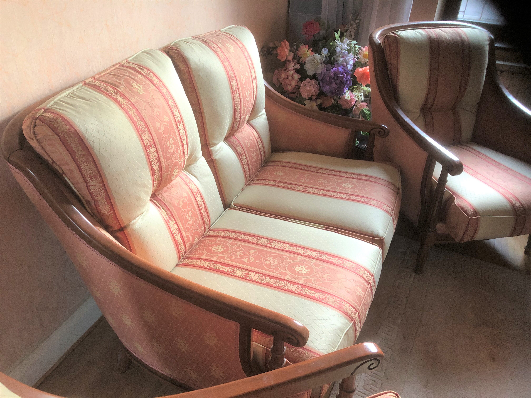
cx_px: 266
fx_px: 430
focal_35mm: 28
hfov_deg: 63.4
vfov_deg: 49.7
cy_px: 199
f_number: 1.8
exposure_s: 1/12
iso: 100
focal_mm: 3.99
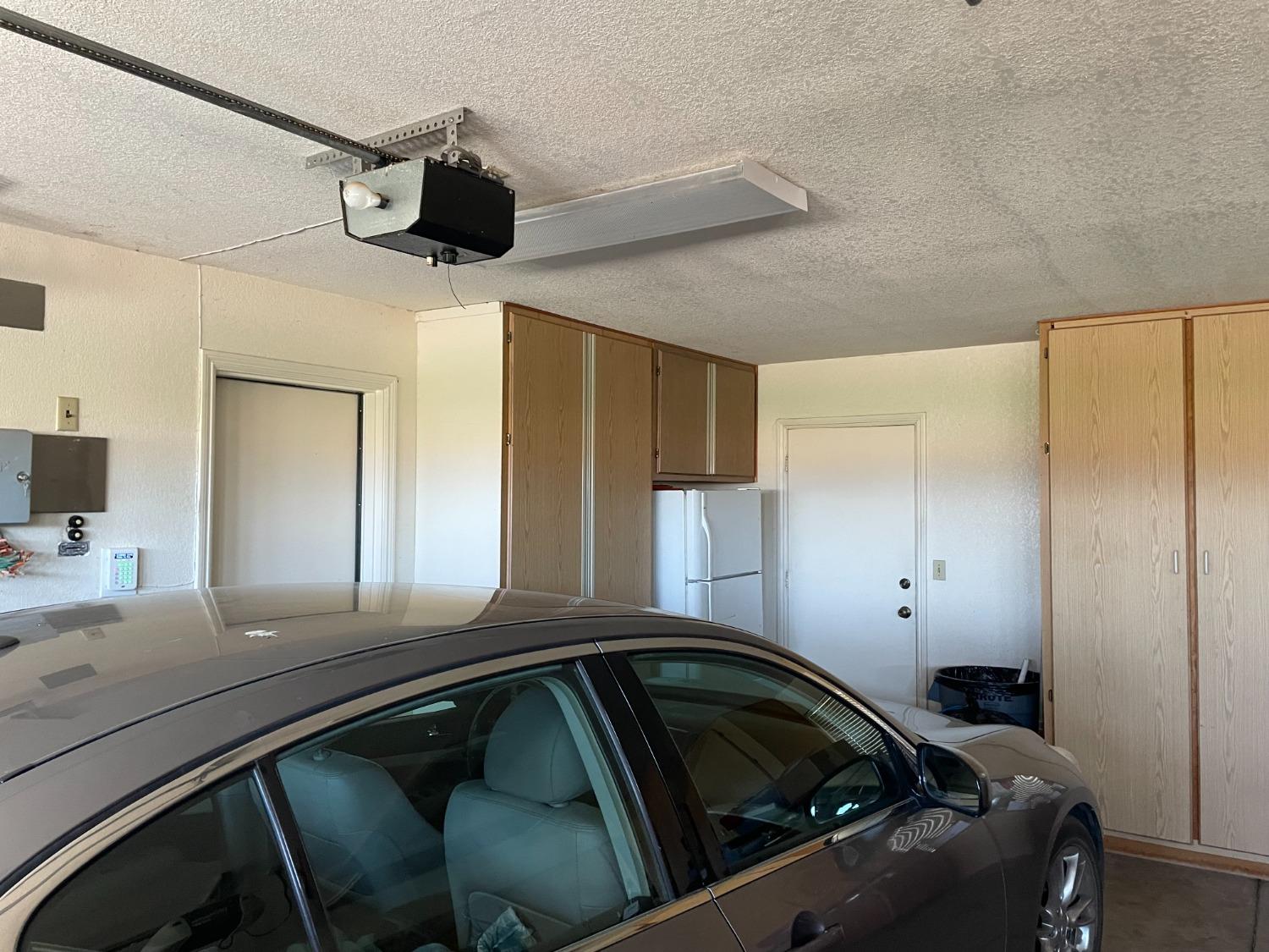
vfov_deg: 53.1
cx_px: 634
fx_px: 953
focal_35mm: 26
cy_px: 476
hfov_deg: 67.3
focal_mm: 4.2
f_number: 1.6
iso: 200
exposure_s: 1/60
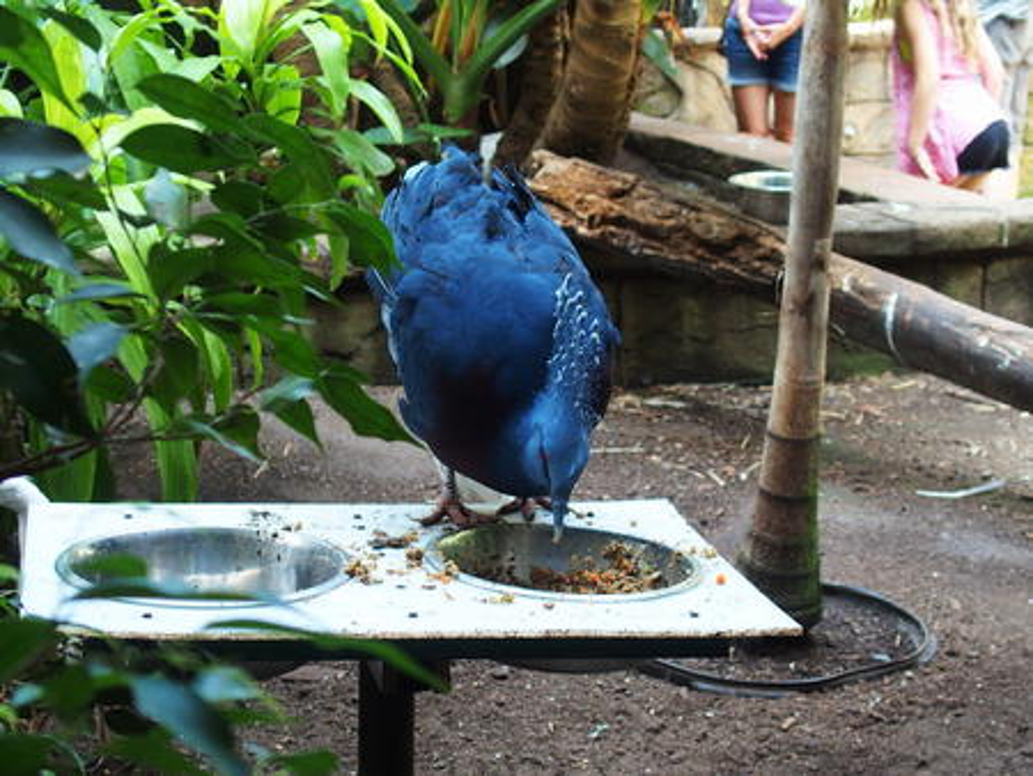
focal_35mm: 62
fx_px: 1851
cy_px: 388
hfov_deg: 31.2
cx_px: 516
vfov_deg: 23.7
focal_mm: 13.2
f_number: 2.8
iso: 200
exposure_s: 1/60
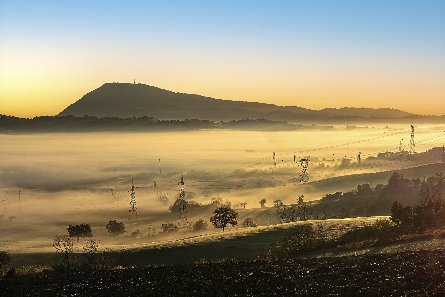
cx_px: 222
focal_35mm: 70
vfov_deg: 19.5
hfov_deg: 28.8
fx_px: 865
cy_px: 148
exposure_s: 1/250
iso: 125
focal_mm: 25.7
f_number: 11
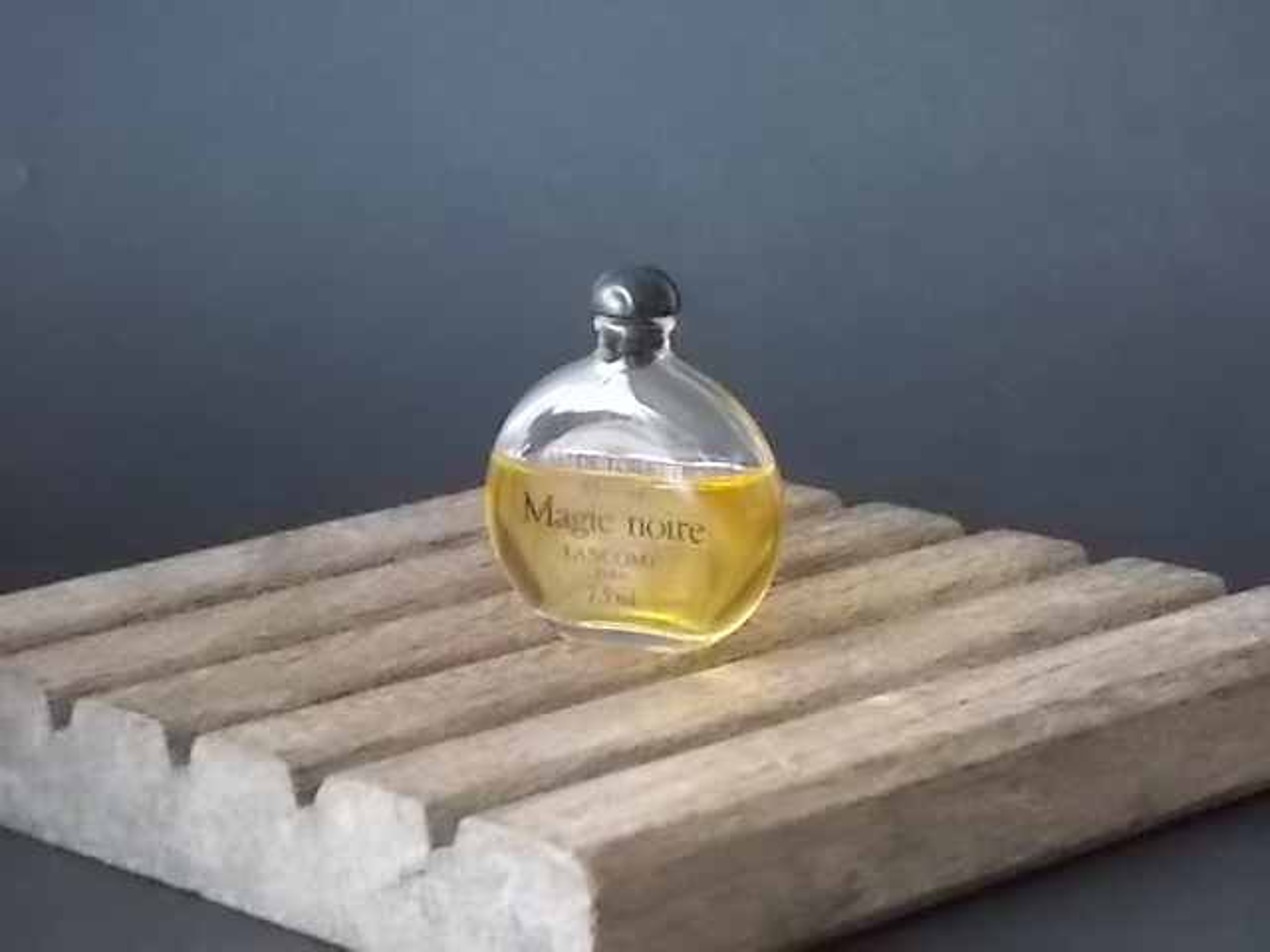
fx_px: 4146
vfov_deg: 13.1
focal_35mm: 113
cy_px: 476
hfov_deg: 17.4
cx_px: 635
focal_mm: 20.1
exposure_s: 1/40
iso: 800
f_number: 6
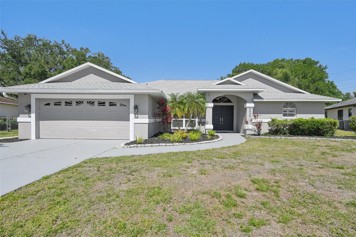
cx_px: 178
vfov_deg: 65.9
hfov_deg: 88.4
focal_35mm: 18
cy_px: 118
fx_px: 183
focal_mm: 18.5
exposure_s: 1/2000
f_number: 8
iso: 400
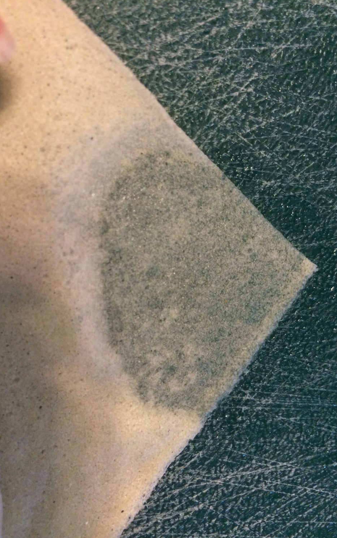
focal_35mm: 31
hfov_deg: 40.5
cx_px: 145
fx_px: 455
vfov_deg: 61.2
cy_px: 269
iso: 320
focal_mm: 4.15
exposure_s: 1/30
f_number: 2.2
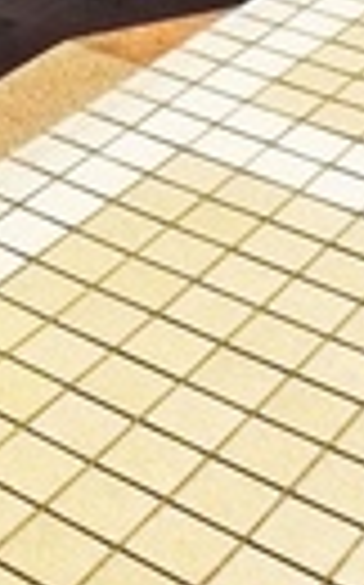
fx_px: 2179
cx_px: -195
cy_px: -328
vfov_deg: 14.2
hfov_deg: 9.3
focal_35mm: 137
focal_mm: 5.1
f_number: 4
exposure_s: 1/640
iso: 400
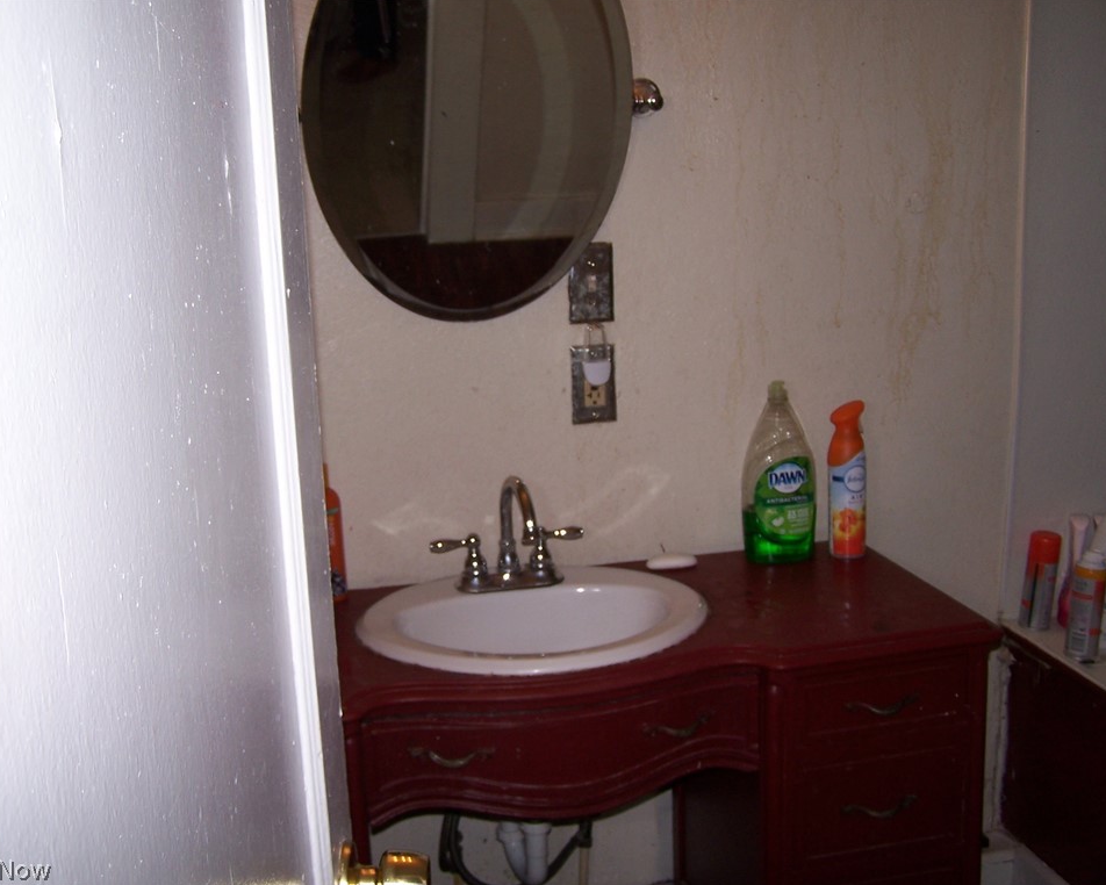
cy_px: 442
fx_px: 1375
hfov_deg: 43.8
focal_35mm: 42
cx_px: 524
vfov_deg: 35.7
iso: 80
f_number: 2.8
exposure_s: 1/60
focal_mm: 6.7
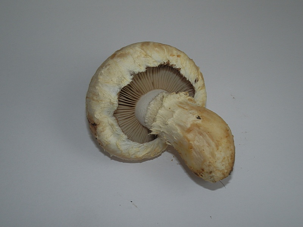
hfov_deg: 50.1
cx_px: 152
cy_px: 114
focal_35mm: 37
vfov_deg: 38.7
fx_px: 324
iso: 160
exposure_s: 1/40
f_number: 9.9
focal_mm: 6.7
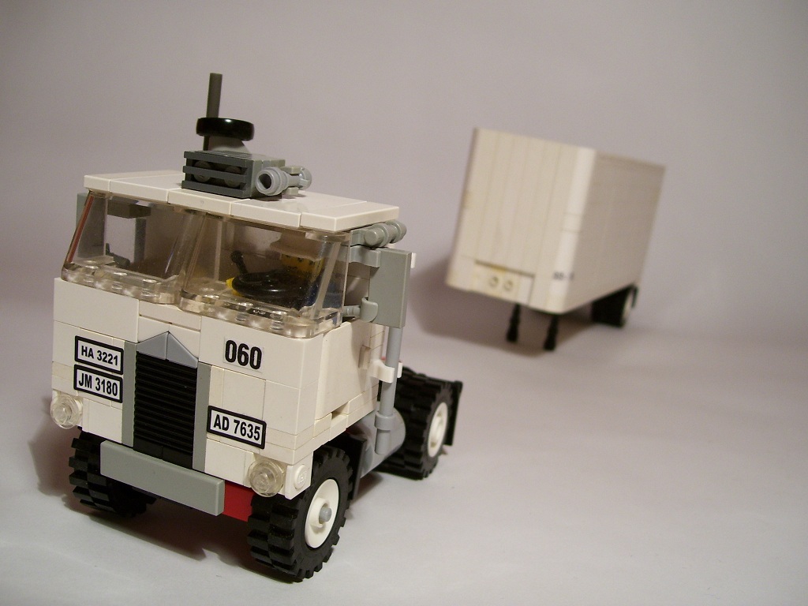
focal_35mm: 37
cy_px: 303
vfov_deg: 38.7
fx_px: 864
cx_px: 404
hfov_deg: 50.1
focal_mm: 6
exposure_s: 1/30
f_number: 2.7
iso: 80
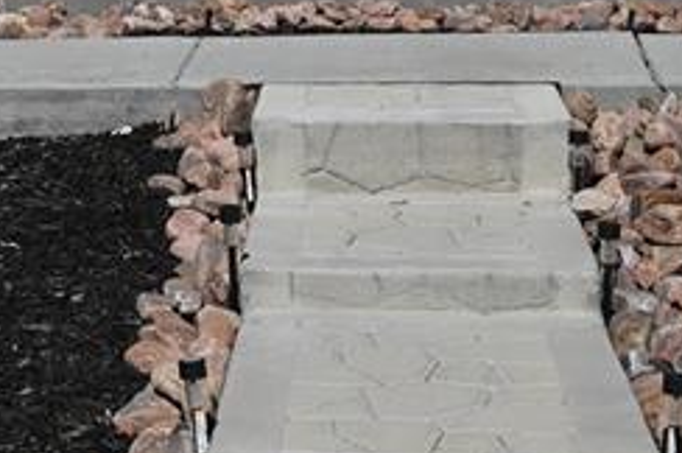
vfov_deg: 9.0
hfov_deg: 13.8
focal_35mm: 147
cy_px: -298
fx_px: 2781
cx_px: -1
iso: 100
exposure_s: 1/640
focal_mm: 35
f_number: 9
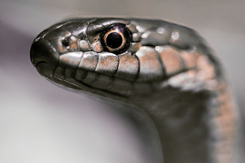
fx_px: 1429
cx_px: 122
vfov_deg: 6.5
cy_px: 82
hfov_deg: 9.8
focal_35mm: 210
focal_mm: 210
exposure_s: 1/2500
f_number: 8.5
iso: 720
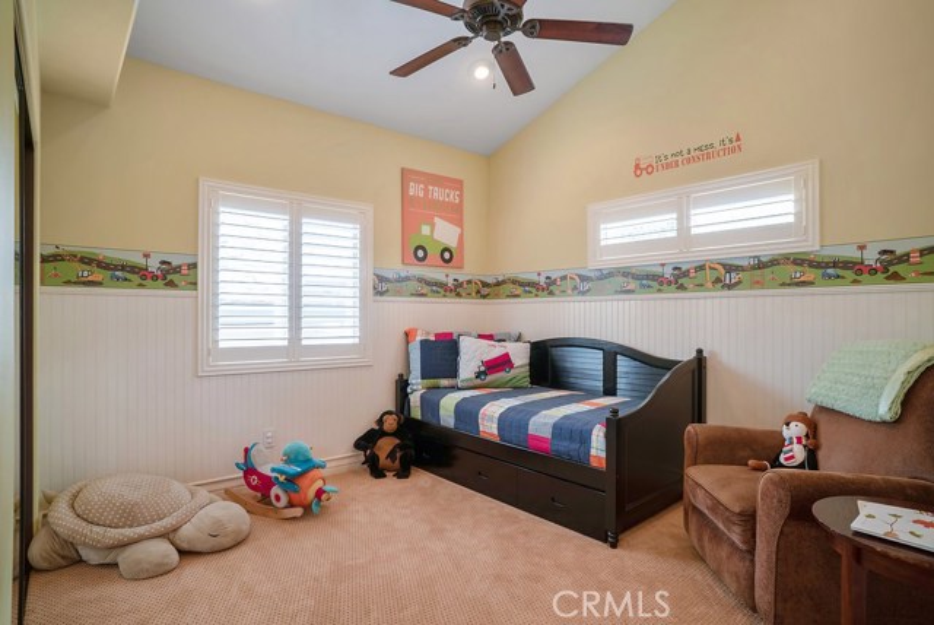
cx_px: 467
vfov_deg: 67.5
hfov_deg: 89.9
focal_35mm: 18
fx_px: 467
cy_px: 312
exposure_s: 1/13
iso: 125
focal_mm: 18
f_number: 8
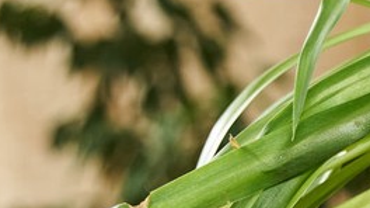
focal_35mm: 250
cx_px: 605
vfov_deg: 4.8
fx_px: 2451
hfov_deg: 8.4
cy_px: 312
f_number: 3.5
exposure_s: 1/160
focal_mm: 35
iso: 250
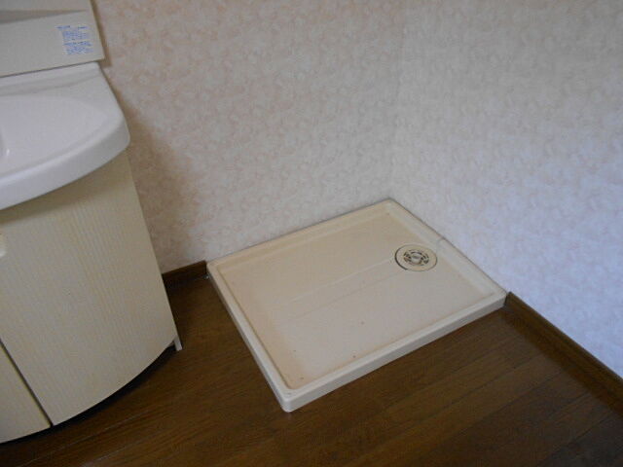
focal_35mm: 26
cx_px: 312
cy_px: 234
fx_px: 468
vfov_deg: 53.1
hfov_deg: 67.3
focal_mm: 4.6
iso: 400
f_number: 3.2
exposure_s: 1/30
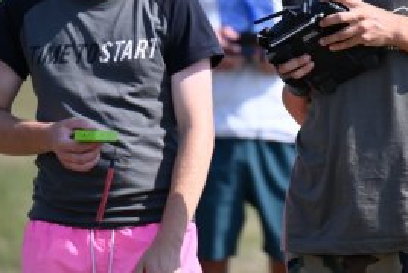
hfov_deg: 2.8
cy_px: 69
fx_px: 8402
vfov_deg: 1.9
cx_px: 292
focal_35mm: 741
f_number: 6.3
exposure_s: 1/1600
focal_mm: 400
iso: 640
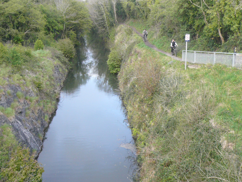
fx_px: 308
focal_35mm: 44
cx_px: 121
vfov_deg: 32.9
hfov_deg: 42.9
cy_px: 91
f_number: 2.8
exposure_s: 1/50
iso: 100
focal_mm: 4.7
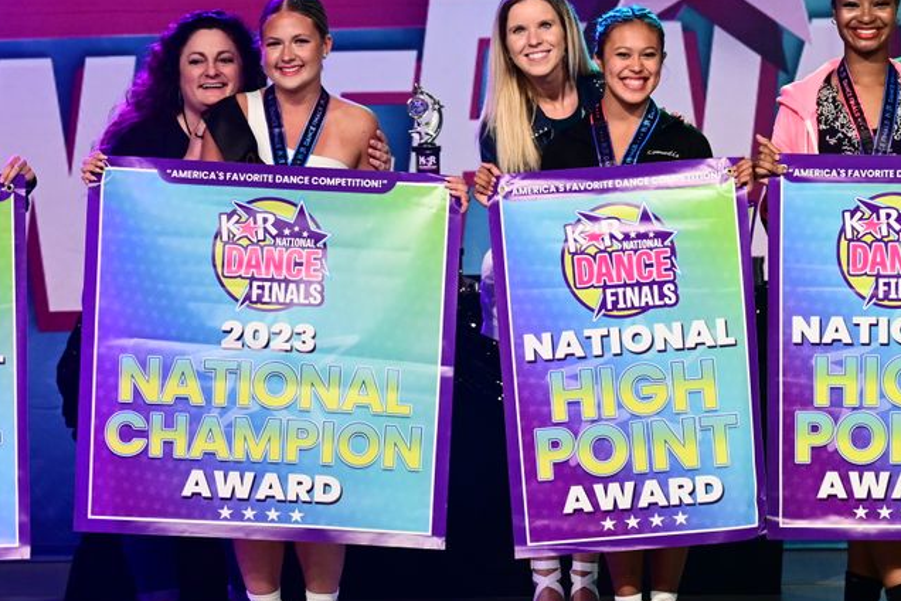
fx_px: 9735
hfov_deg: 5.3
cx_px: 290
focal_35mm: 389
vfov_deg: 3.5
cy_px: -9
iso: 2500
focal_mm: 165
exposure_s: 1/250
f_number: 5
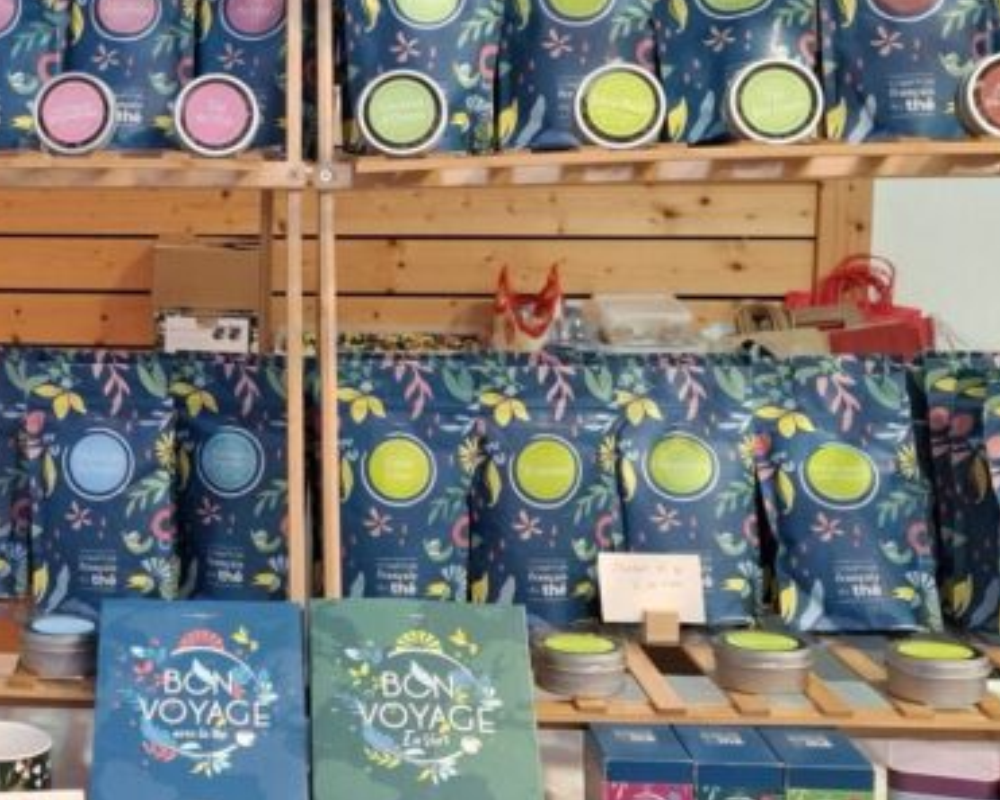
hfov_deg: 28.6
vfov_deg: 24.5
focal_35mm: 62
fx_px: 1835
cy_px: 288
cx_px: 8
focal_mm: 5.54
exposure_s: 1/50
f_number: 1.8
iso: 200
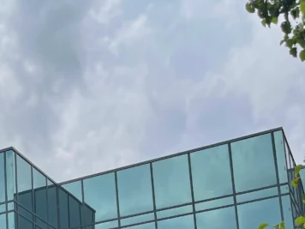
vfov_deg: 18.7
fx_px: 634
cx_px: -65
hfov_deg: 24.4
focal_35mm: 72
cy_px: 314
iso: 32
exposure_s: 1/7407
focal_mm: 5.1
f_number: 1.6
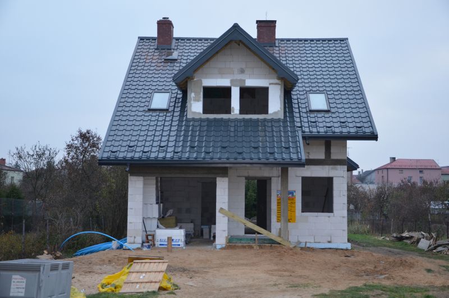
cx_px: 224
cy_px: 149
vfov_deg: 25.6
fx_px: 653
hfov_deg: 37.9
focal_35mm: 52
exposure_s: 1/100
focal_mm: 35
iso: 400
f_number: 4.5
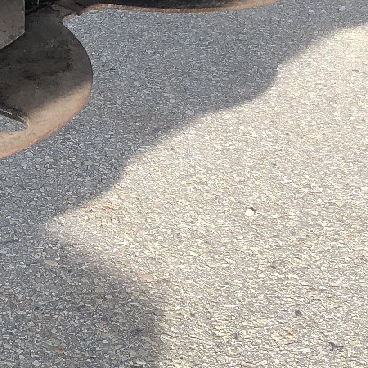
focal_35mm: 122
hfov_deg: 13.8
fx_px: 1467
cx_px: -87
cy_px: 145
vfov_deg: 14.3
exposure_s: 1/246
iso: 20
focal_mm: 3.99
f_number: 1.8
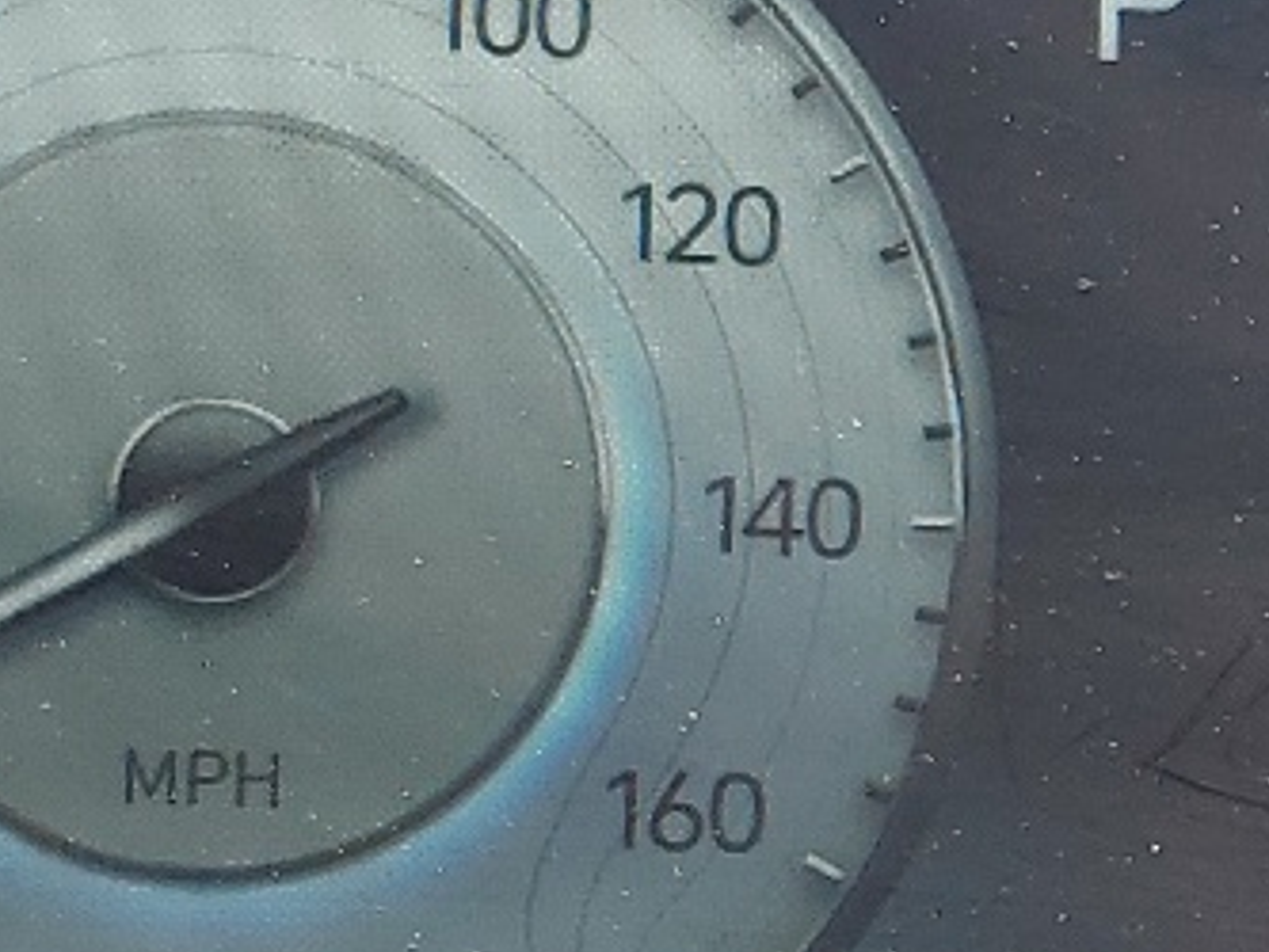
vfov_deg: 11.9
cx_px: 1658
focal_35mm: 125
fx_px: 4584
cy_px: 491
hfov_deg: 15.0
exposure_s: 1/833
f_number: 1.5
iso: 50
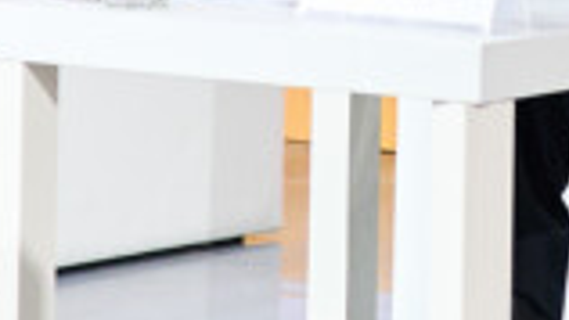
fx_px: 4196
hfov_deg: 7.7
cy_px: -597
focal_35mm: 278
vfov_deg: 4.2
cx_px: 663
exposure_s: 1/800
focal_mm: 35
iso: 1250
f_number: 2.5
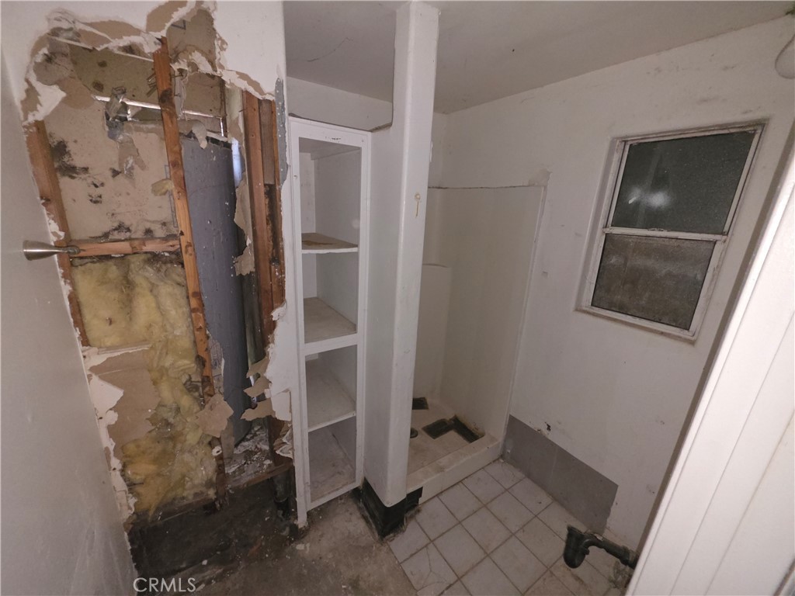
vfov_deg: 89.9
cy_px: 298
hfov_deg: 106.2
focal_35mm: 13
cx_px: 398
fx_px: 299
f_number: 1.9
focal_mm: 2.2
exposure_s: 1/45.6
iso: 200
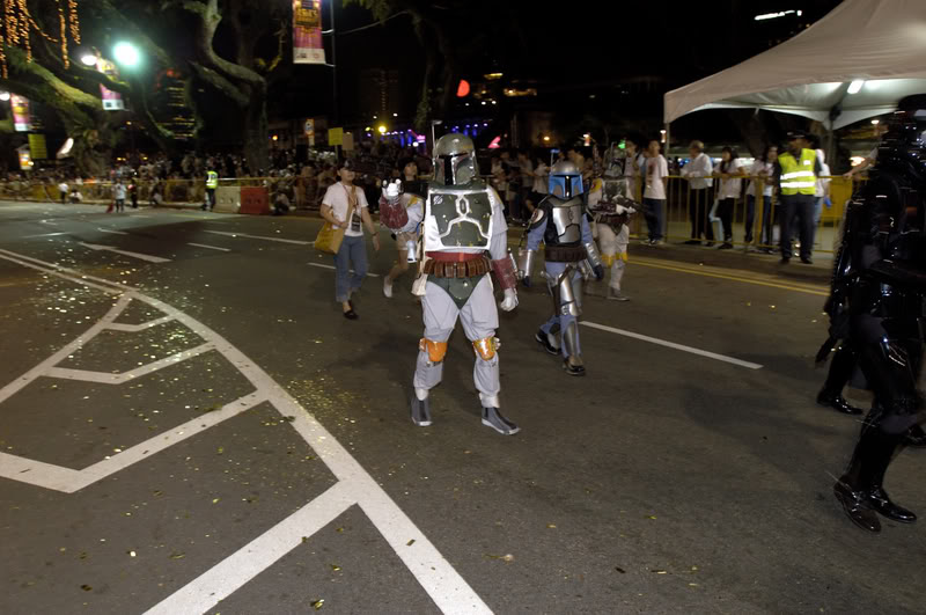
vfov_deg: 36.8
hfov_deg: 53.2
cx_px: 463
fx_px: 925
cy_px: 308
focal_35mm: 36
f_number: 3.5
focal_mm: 24
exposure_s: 1/20
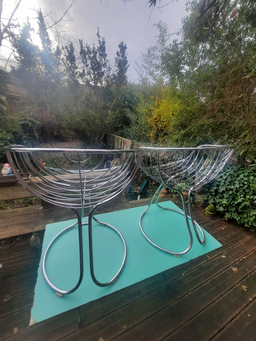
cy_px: 170
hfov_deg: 89.9
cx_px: 128
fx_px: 128
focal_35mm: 13
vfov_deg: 106.2
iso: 40
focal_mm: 1.74
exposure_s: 1/307
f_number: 2.2
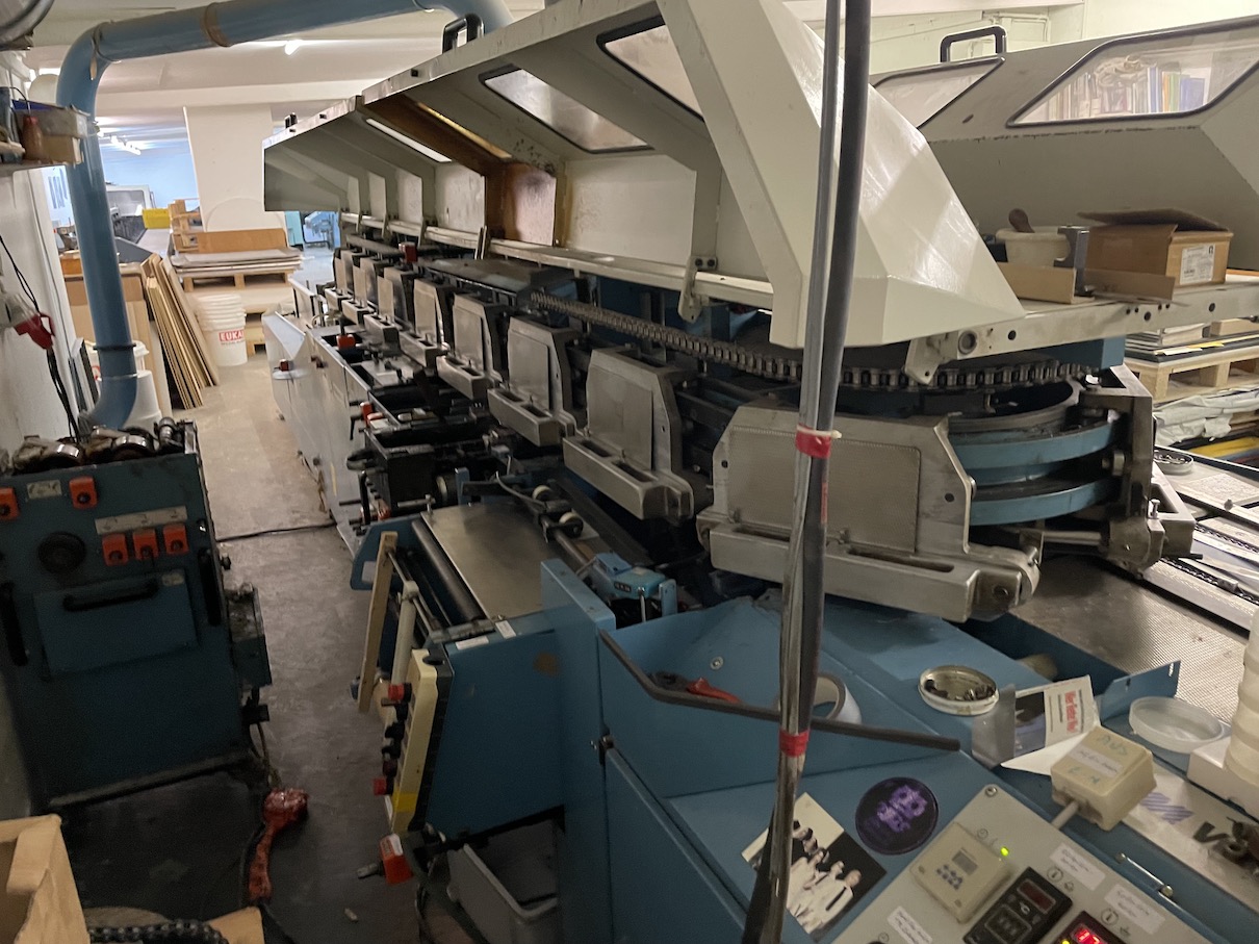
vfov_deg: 53.0
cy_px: 472
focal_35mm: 26
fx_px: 945
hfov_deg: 67.3
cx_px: 630
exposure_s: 1/25
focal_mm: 4.2
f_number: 1.6
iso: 640
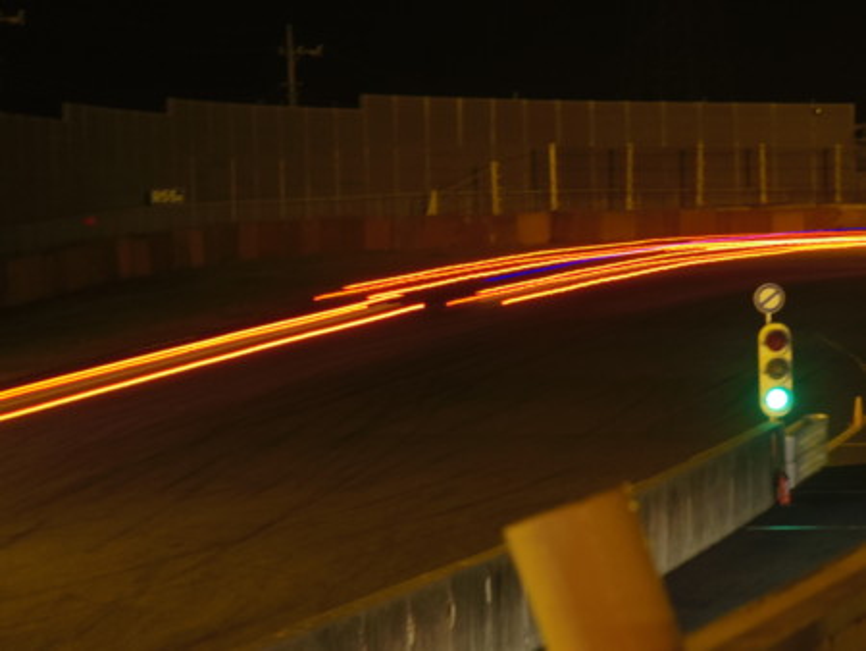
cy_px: 326
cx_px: 433
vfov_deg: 7.2
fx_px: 5181
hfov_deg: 9.6
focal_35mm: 207
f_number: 8
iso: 640
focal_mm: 45
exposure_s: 2
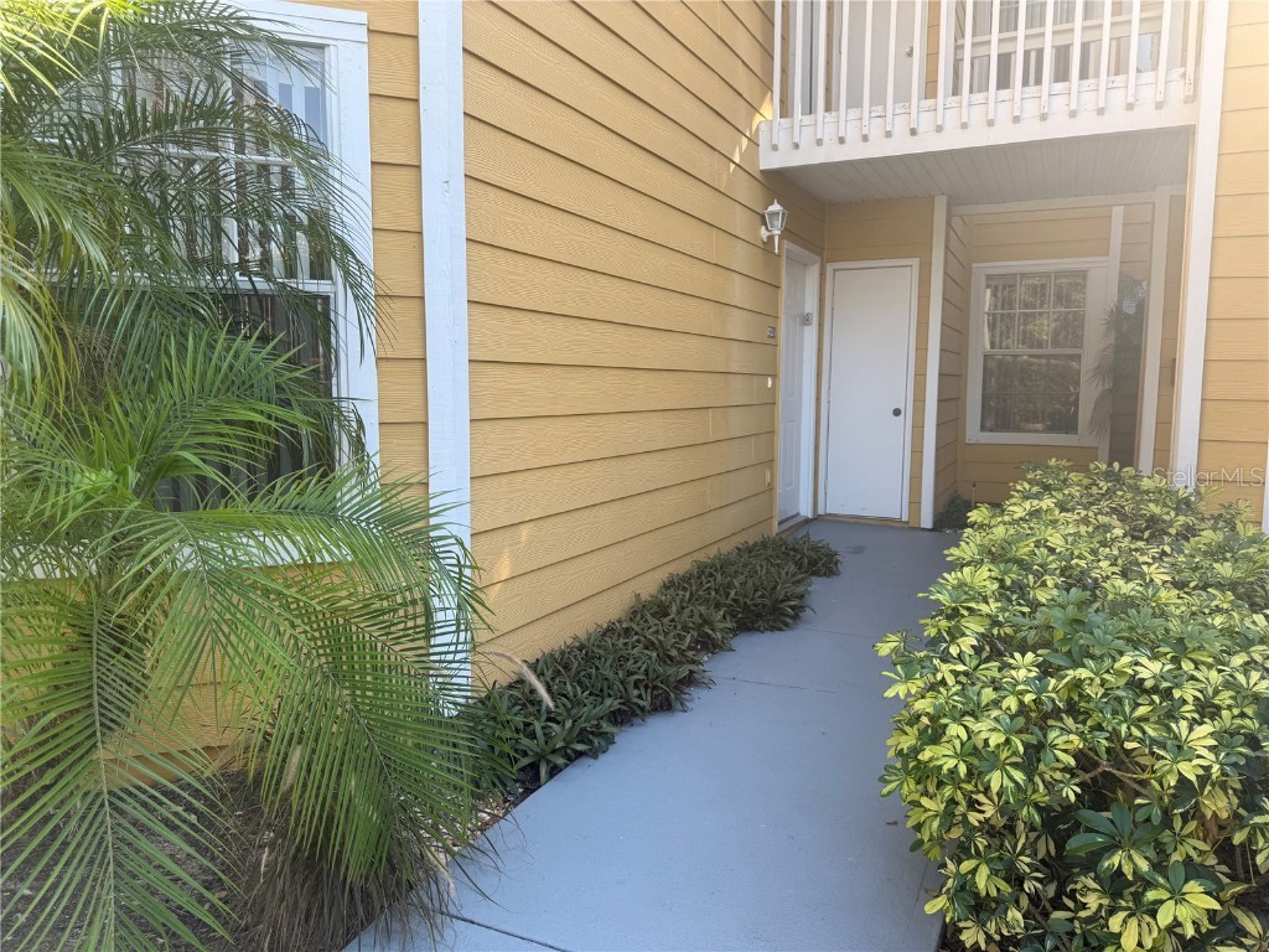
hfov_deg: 71.6
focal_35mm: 24
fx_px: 880
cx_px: 634
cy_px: 476
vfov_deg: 56.8
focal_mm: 6.76
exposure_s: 1/532
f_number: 1.78
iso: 80
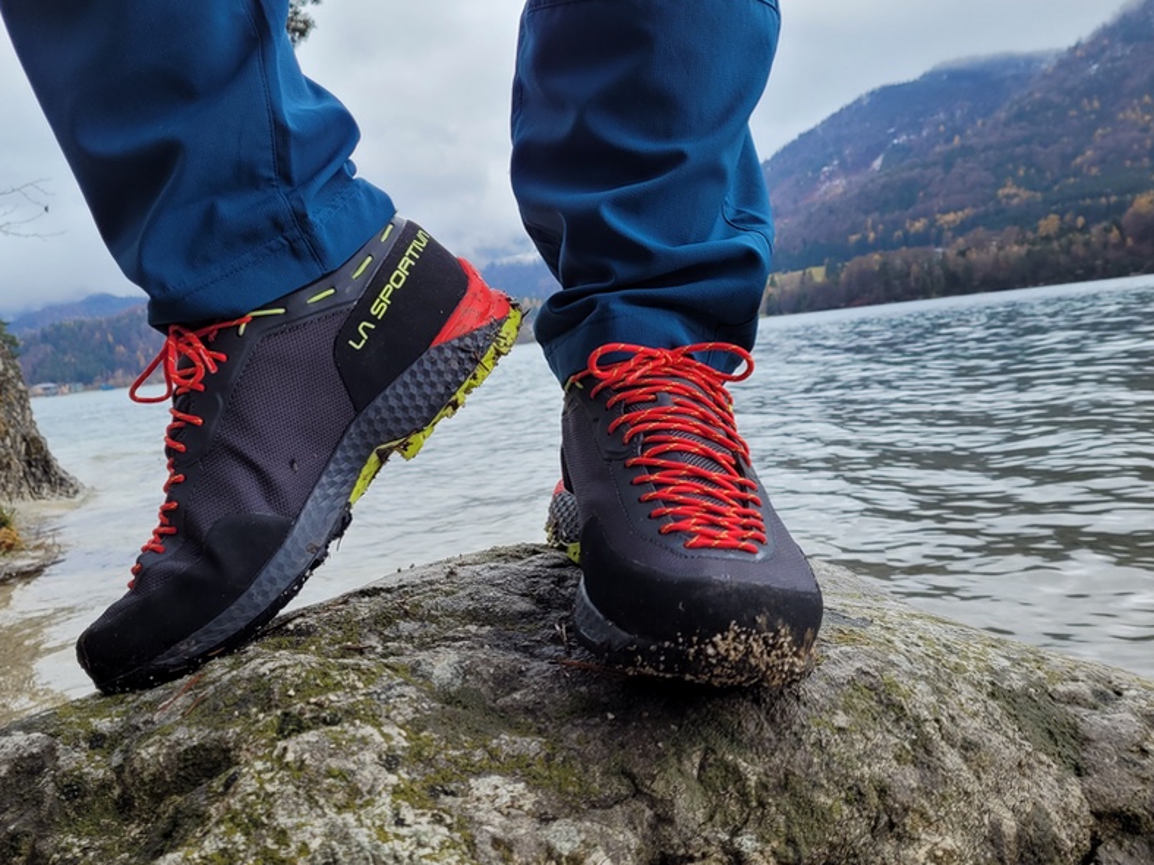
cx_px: 467
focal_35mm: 33
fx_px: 1100
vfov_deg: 42.9
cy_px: 446
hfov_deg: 55.0
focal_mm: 5.4
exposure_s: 1/278
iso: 40
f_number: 1.8
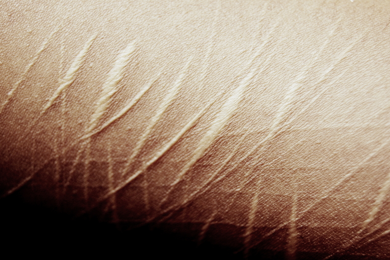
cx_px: 196
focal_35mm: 84
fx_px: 905
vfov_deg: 16.4
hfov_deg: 24.3
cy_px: 131
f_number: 5.6
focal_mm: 55
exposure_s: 1/60
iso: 200
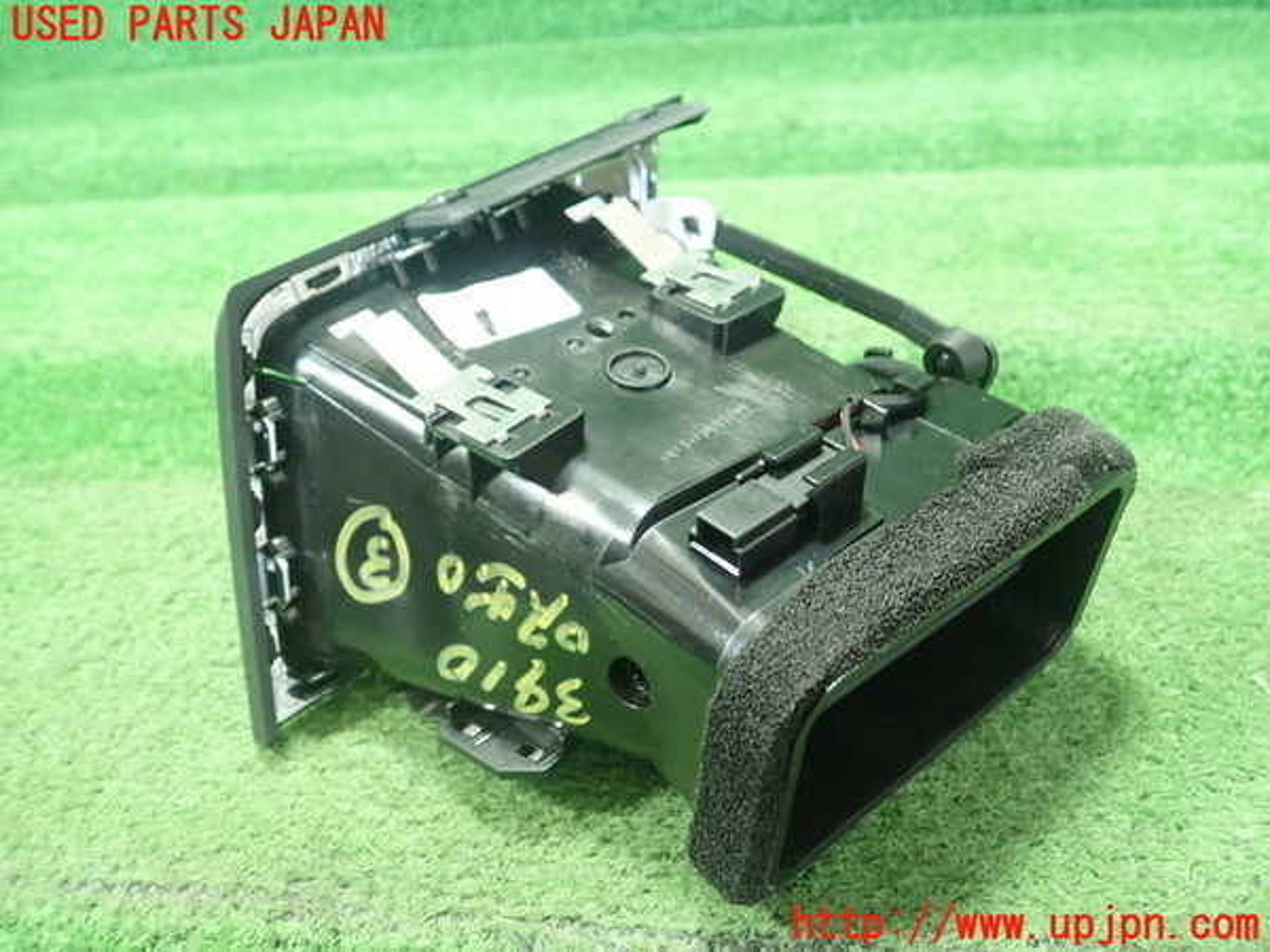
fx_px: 1101
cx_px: 635
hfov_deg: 60.0
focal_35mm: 30
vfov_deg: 46.8
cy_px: 476
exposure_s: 1/100
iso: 800
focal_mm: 5.5
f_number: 2.3
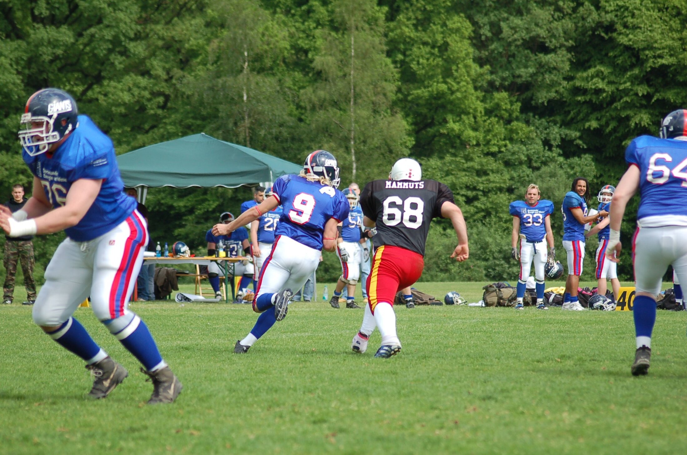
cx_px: 344
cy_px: 228
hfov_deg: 10.2
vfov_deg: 6.8
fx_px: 3857
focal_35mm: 202
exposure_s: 1/1000
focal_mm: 135
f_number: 4.5
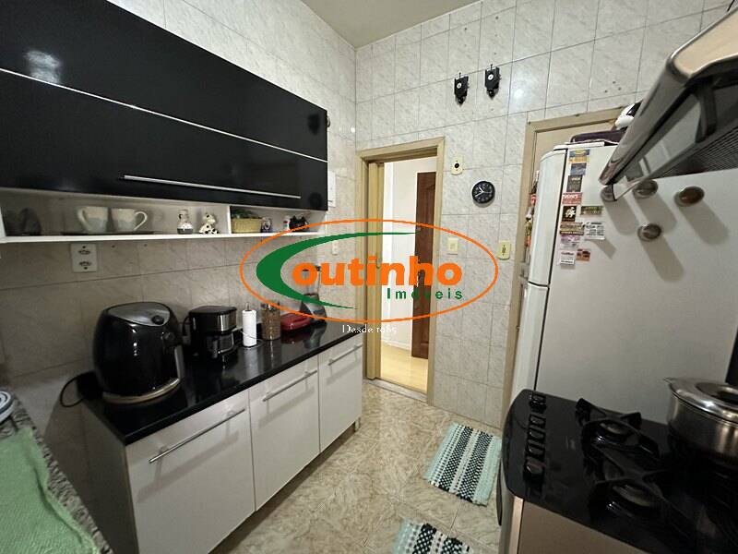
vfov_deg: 85.7
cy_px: 277
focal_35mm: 14
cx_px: 369
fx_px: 298
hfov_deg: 102.1
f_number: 2.2
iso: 800
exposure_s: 1/60
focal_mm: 2.22
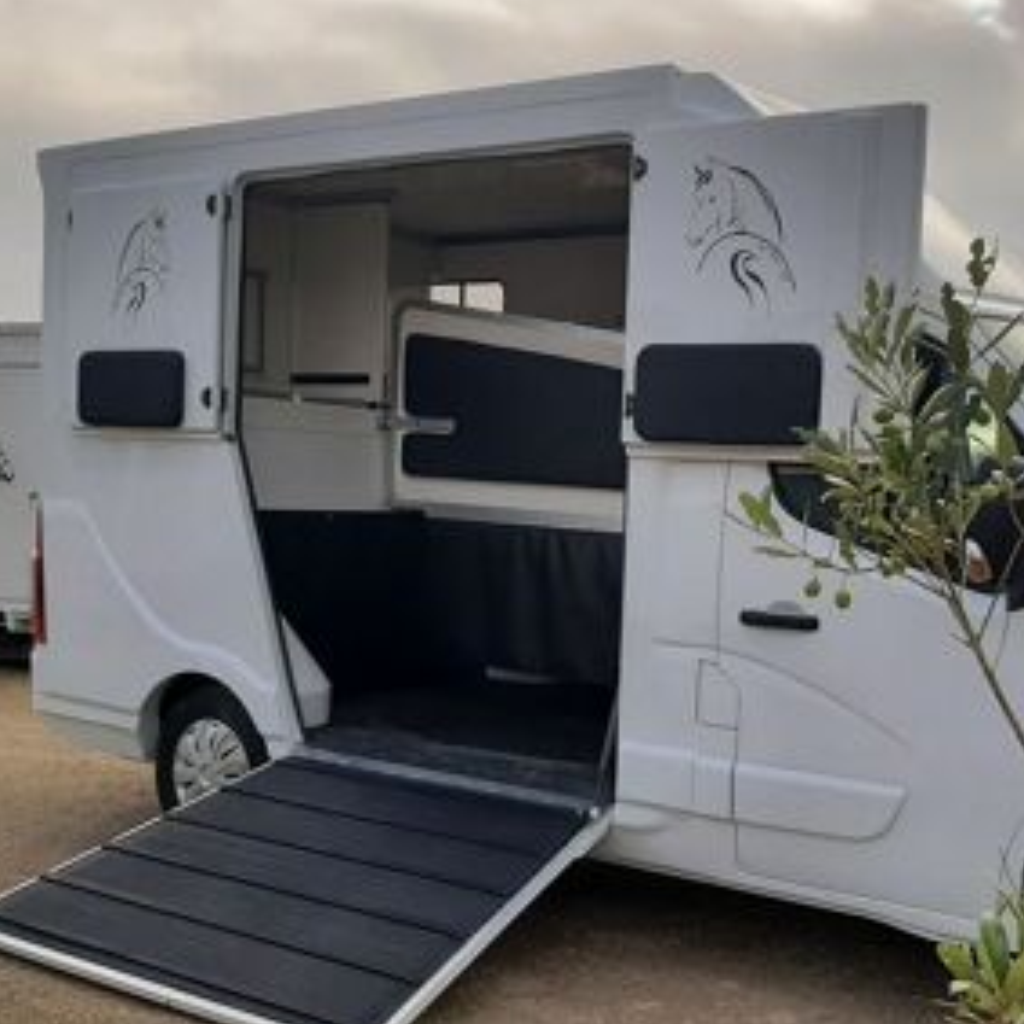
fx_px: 1305
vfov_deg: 42.8
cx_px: 680
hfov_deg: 42.3
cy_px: 557
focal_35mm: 39
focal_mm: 3.93
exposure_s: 1/1779
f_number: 1.7
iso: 40
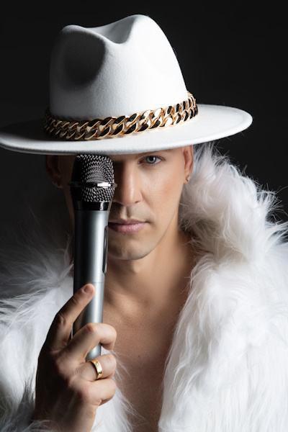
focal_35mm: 175
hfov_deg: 7.8
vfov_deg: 11.7
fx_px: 2100
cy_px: 216
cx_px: 144
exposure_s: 1/125
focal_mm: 175
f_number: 8
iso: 100
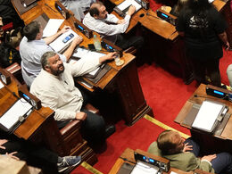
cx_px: 273
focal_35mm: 87
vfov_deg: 15.9
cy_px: -66
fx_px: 583
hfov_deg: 21.1
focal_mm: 24
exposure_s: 1/320
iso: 3200
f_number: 2.8
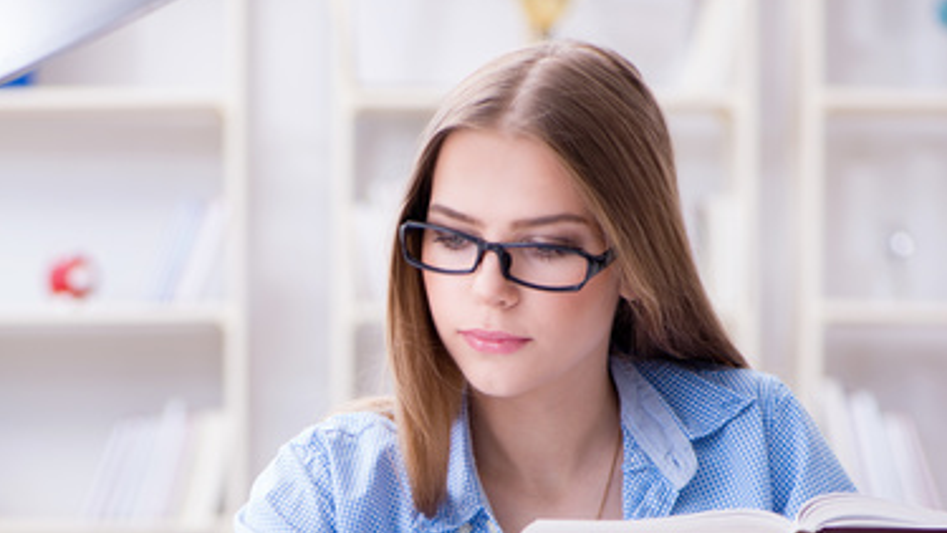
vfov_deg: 6.9
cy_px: 474
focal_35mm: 176
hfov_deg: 12.2
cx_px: 285
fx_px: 4420
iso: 160
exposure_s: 1/100
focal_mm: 105
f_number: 5
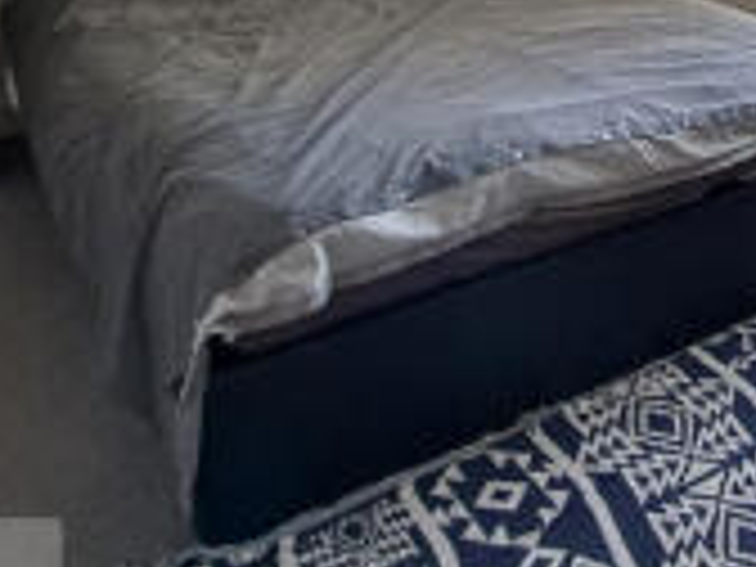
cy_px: -137
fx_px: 983
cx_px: 718
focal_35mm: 45
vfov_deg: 27.7
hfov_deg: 38.4
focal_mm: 1.74
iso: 50
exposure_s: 1/50
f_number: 2.2
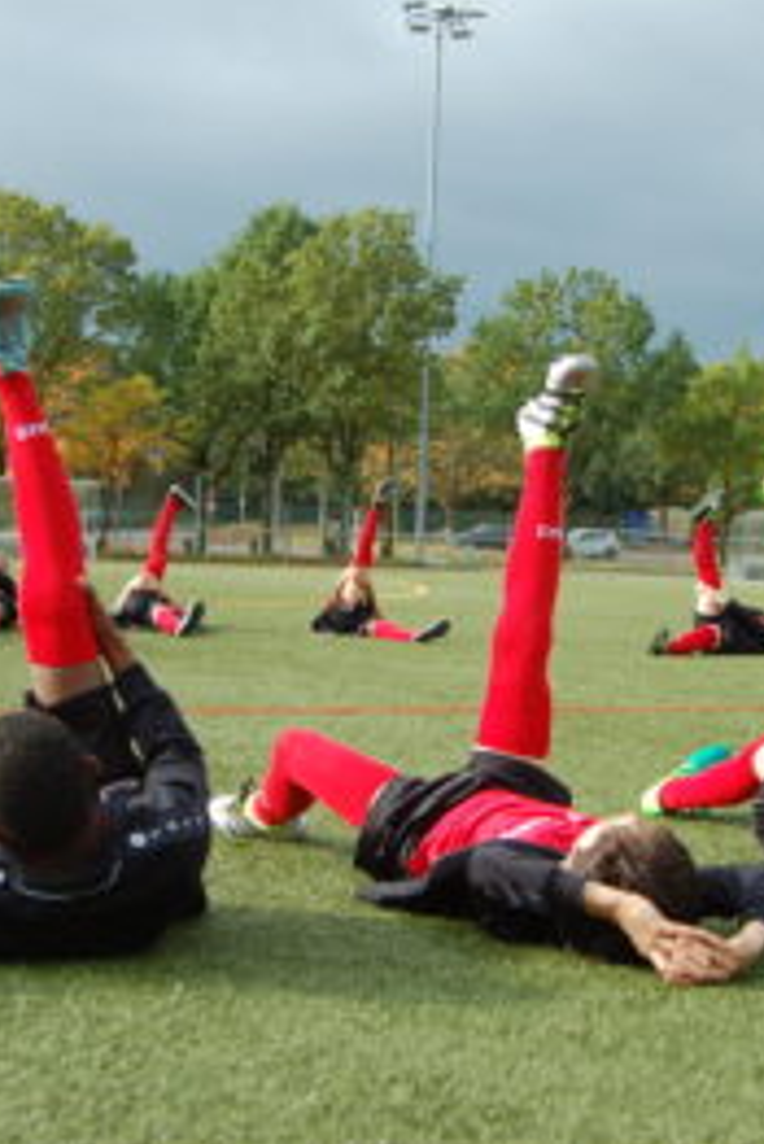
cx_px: 480
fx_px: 2034
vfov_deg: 31.4
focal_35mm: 64
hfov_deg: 21.2
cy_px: 568
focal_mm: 28
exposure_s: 1/1000
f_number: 4
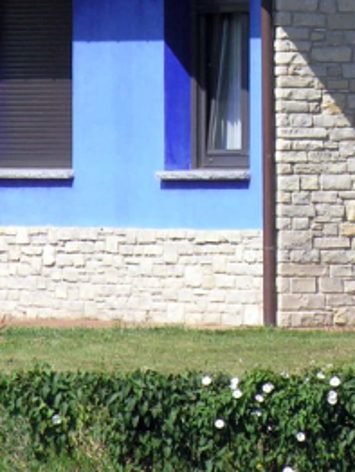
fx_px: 11863
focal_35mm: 869
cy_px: -123
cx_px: 398
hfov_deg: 1.7
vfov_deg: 2.3
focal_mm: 64.5
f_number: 7.1
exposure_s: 1/140
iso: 50
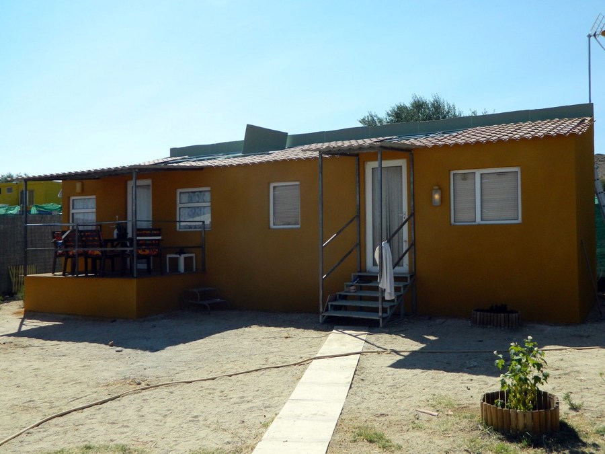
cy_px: 227
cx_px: 302
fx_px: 612
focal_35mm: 35
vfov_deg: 40.7
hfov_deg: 52.6
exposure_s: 1/160
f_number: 9.4
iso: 80
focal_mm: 6.2
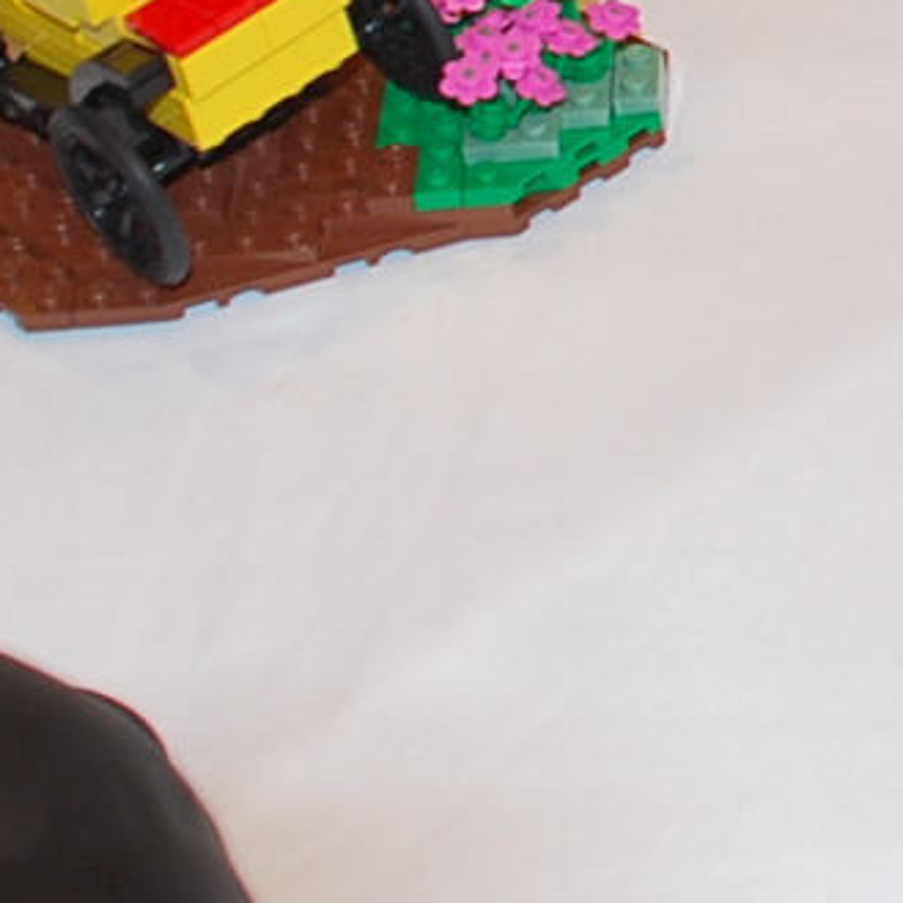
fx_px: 4427
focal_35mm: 150
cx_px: 1309
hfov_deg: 11.2
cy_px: -162
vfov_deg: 11.4
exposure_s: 1/60
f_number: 3.8
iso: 200
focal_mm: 20
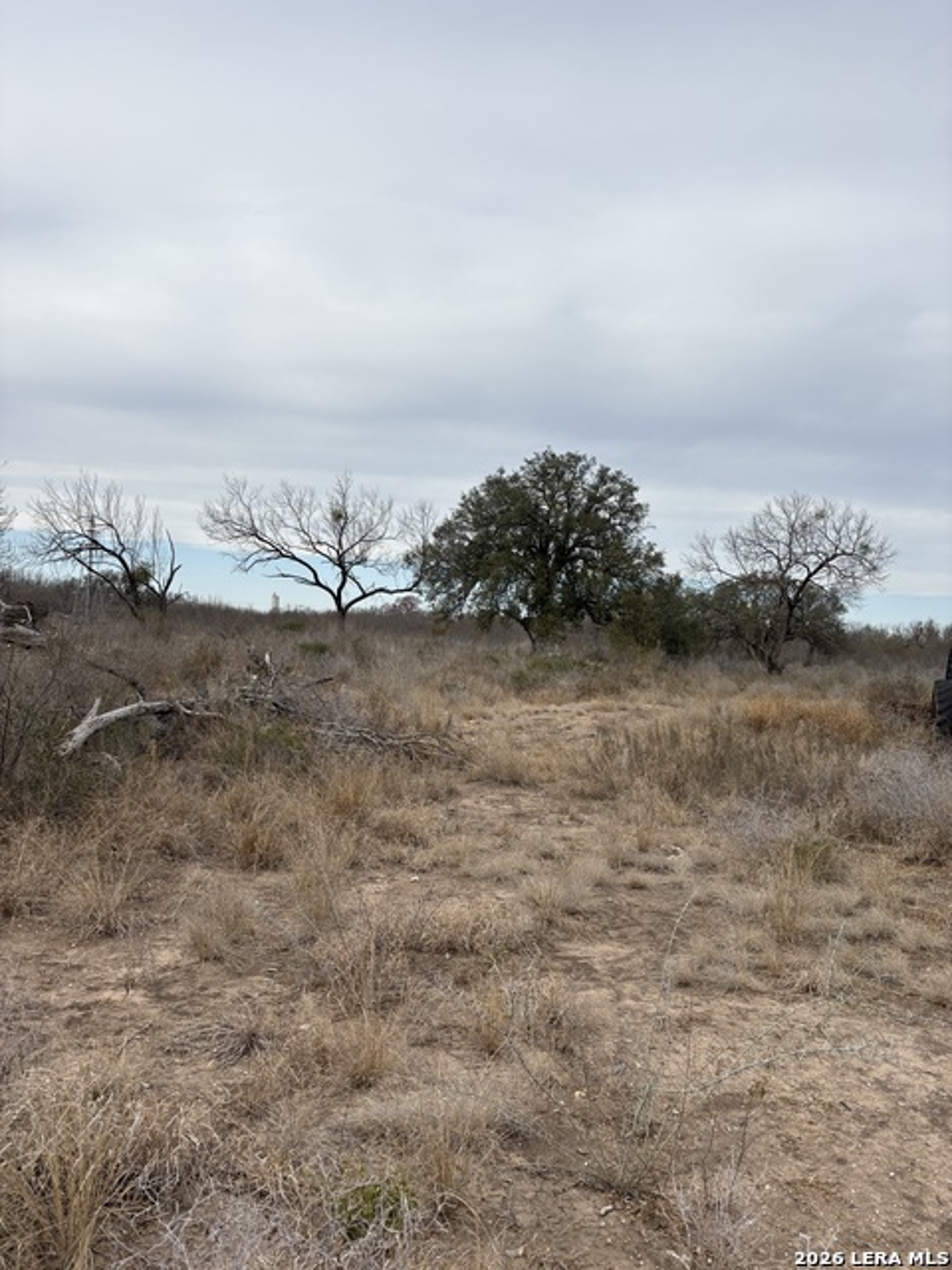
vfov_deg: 67.3
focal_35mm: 26
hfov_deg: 53.1
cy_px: 635
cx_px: 476
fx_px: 953
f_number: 1.6
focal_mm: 5.96
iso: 50
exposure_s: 1/3448
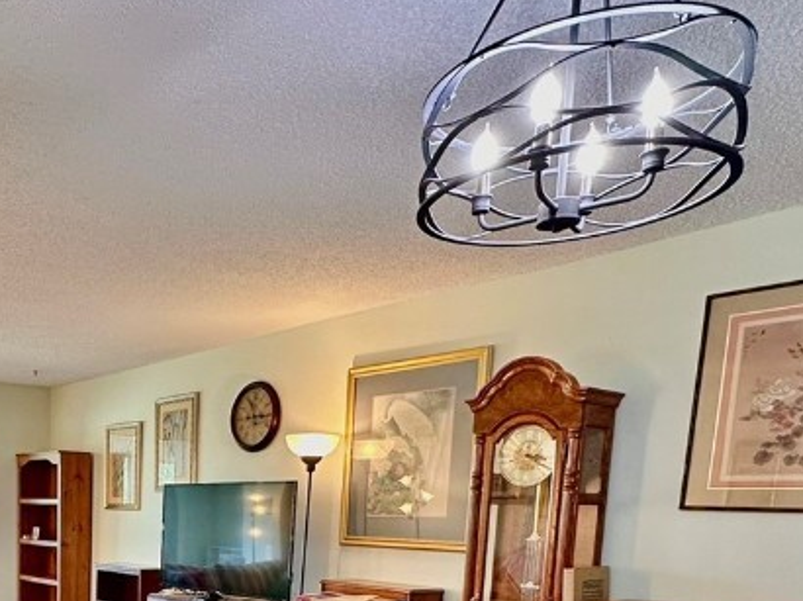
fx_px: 811
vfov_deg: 36.1
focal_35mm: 35
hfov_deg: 47.8
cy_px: 619
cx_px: 94
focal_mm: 2.22
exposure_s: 1/60
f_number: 2.2
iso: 160
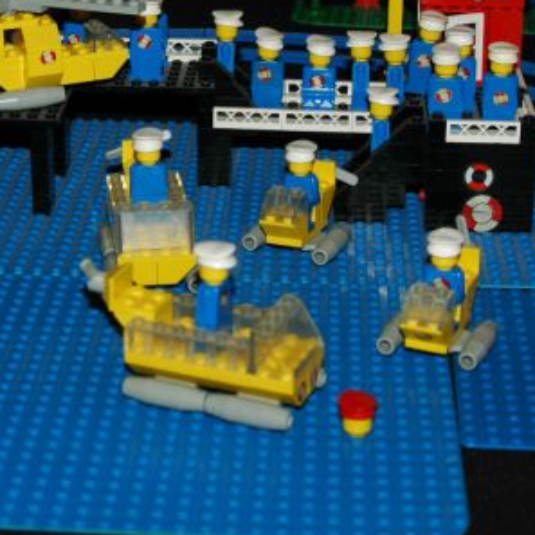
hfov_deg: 18.1
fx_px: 1679
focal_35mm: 96
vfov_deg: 17.9
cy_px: 80
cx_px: 173
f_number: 5.6
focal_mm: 28
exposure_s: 1/125
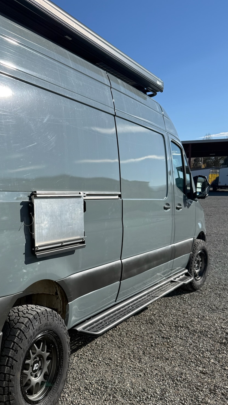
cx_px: 27
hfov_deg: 31.5
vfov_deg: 54.9
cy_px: 243
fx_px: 387
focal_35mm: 36
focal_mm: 6.76
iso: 80
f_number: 1.78
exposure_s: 1/5319
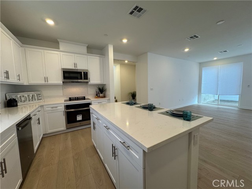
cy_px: 94
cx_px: 126
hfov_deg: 102.1
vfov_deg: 85.7
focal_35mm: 14
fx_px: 102
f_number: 2.2
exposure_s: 1/120
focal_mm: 2.22
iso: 160
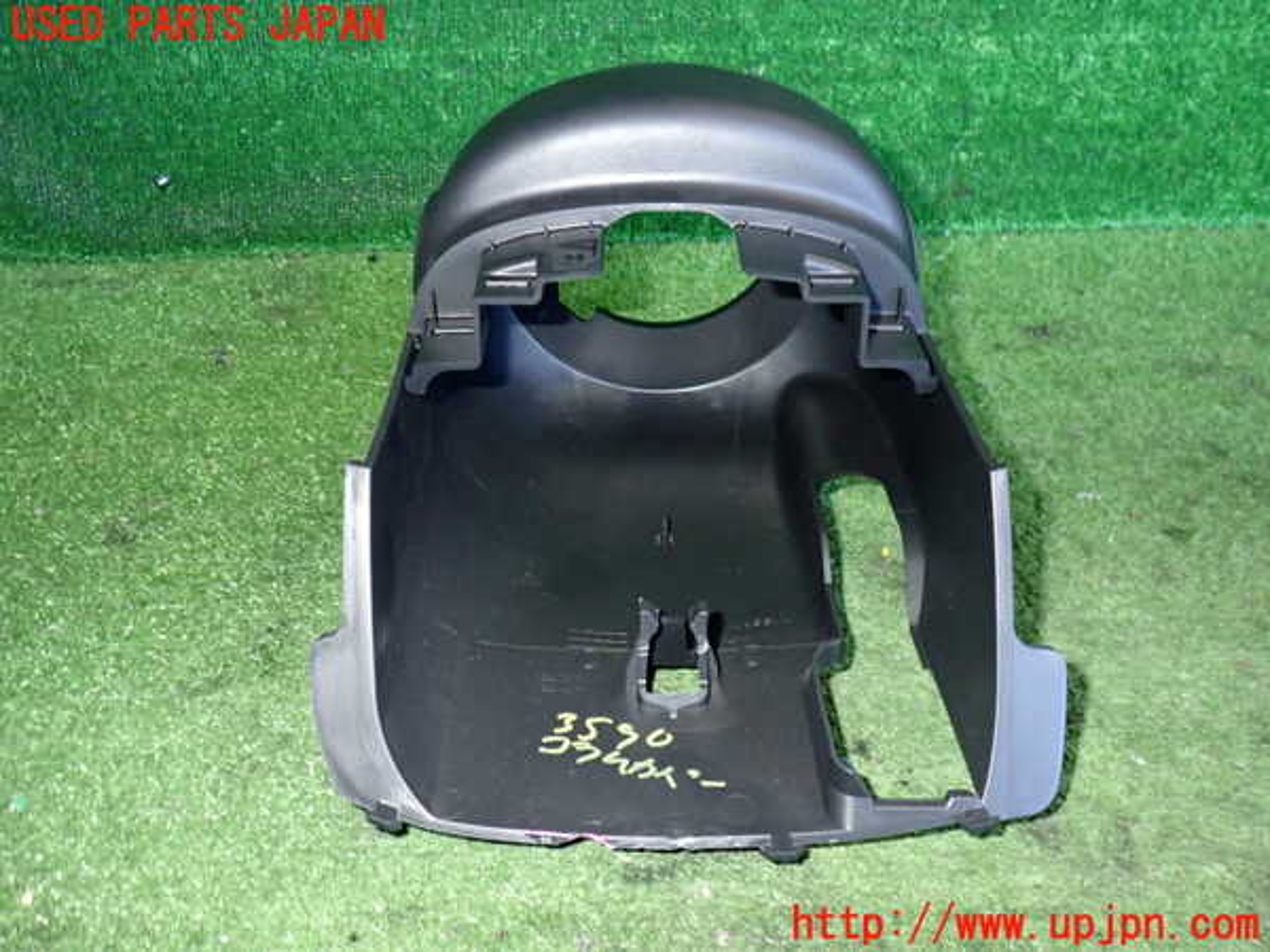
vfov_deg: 46.8
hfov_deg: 60.0
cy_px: 476
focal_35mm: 30
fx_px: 1101
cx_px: 635
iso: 640
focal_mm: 5.4
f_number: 6.3
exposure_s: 1/30
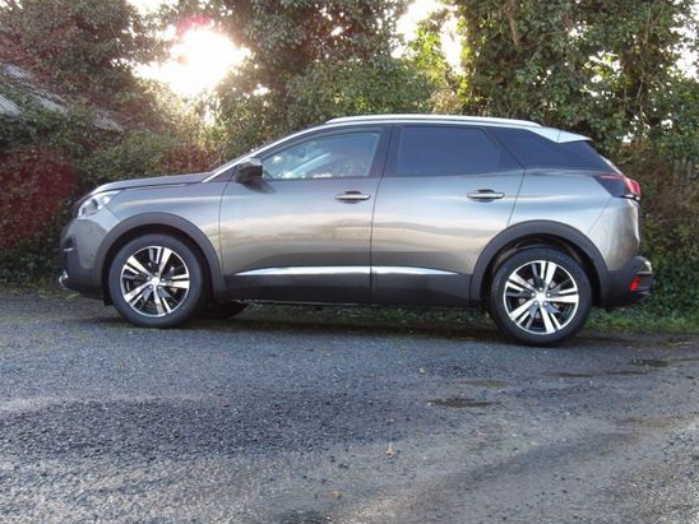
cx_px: 370
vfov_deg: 31.5
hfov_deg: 41.2
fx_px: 929
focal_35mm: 46
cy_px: 258
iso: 100
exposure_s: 1/63
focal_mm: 7.6
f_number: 3.7
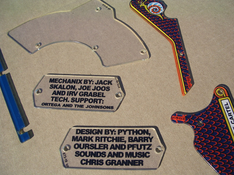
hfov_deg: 52.6
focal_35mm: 35
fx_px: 237
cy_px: 88
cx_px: 117
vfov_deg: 40.7
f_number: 4.3
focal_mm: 5.8
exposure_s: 1/500
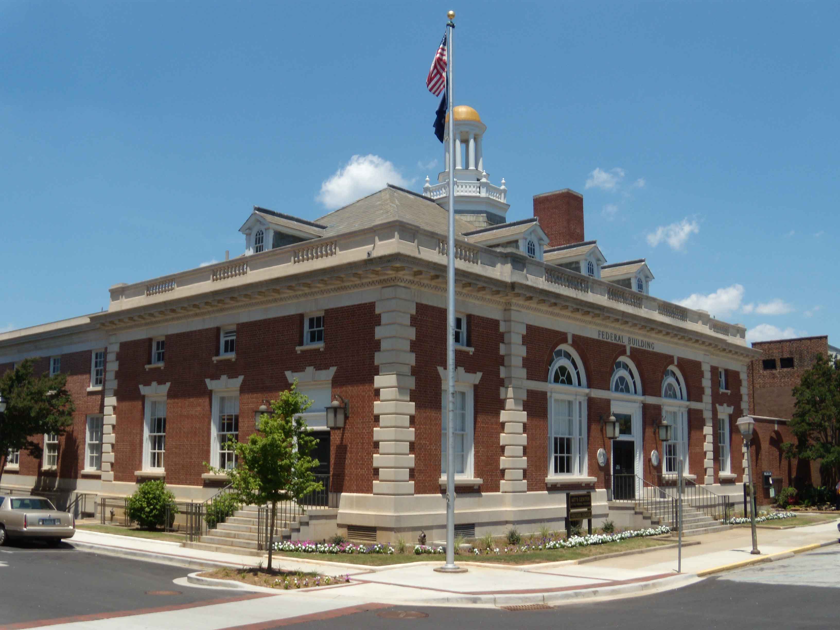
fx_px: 874
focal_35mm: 36
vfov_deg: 39.7
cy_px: 315
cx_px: 420
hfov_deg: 51.4
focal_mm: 6.4
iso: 80
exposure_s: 1/160
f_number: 8.5
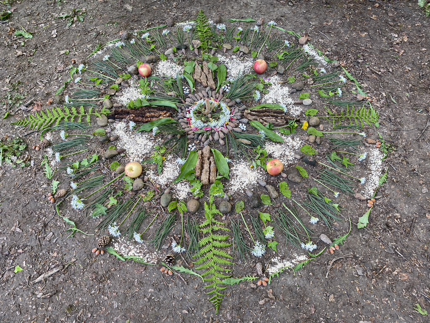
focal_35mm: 26
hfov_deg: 67.3
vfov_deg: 53.1
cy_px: 162
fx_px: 323
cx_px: 215
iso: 50
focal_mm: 4.25
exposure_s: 1/122
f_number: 1.8
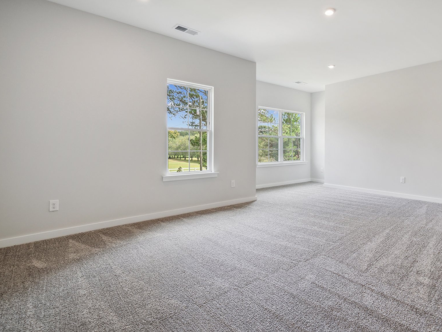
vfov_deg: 71.4
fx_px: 230
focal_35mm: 18
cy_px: 146
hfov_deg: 85.8
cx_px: 279
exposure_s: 1/30
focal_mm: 14
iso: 160
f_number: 7.1
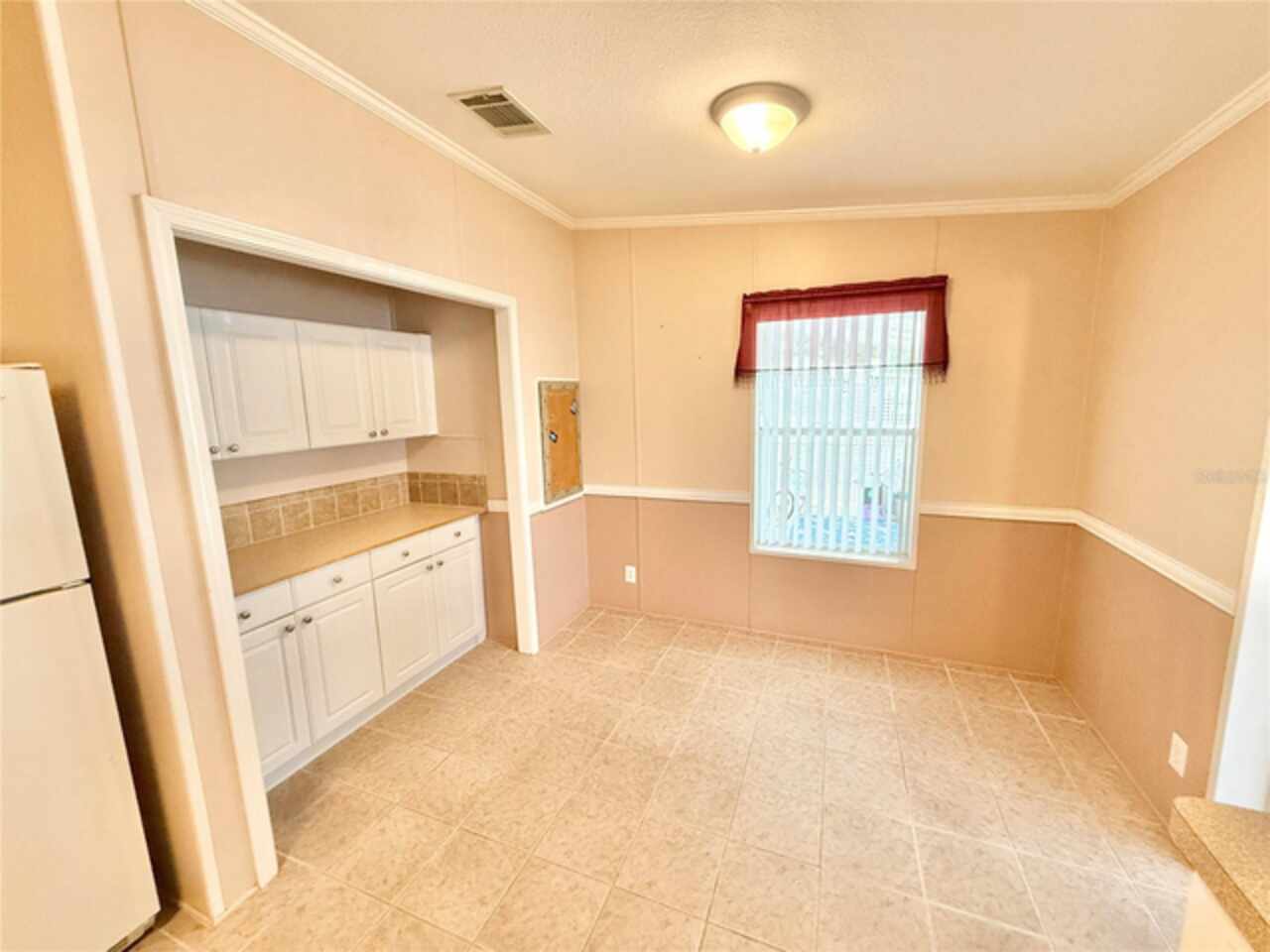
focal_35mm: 14
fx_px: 514
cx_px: 635
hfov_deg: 102.1
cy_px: 476
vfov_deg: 85.7
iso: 320
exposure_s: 1/120
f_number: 2.2
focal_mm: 2.22
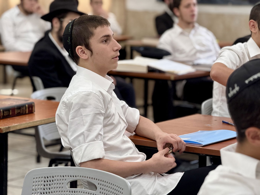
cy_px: 98
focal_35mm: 120
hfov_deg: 16.4
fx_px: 901
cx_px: 130
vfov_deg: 12.3
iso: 200
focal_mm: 15.66
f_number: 2.8
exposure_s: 1/99
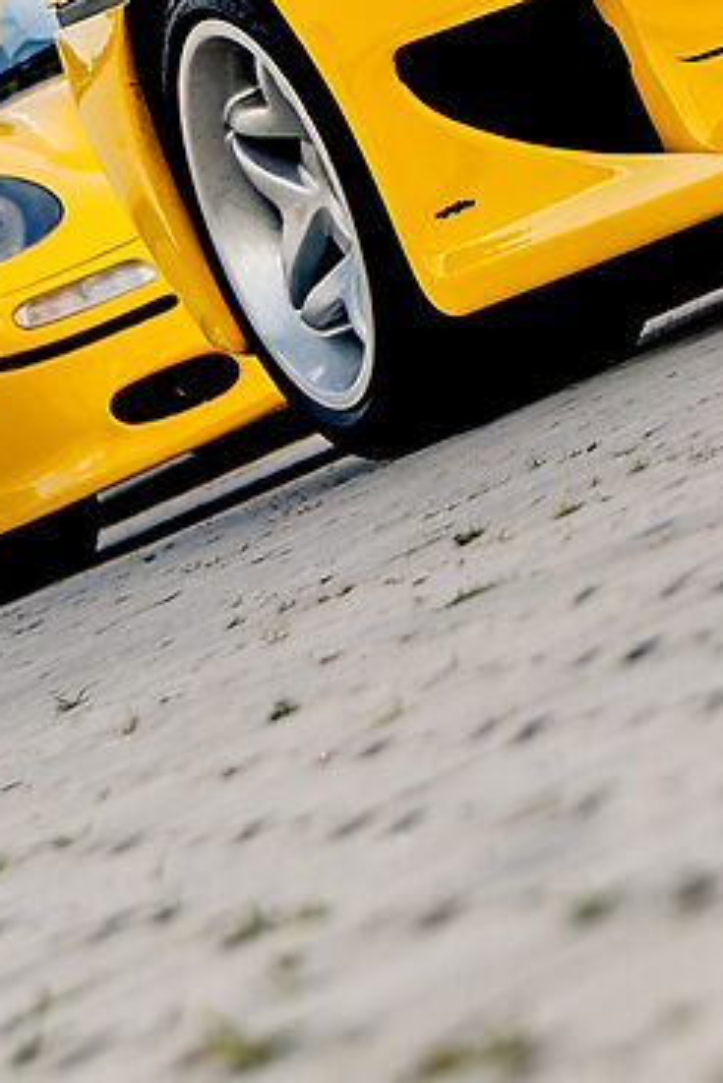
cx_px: 1617
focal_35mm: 209
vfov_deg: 9.5
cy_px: -664
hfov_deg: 6.3
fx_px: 6290
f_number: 2.8
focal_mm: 32
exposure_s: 1/640
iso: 125
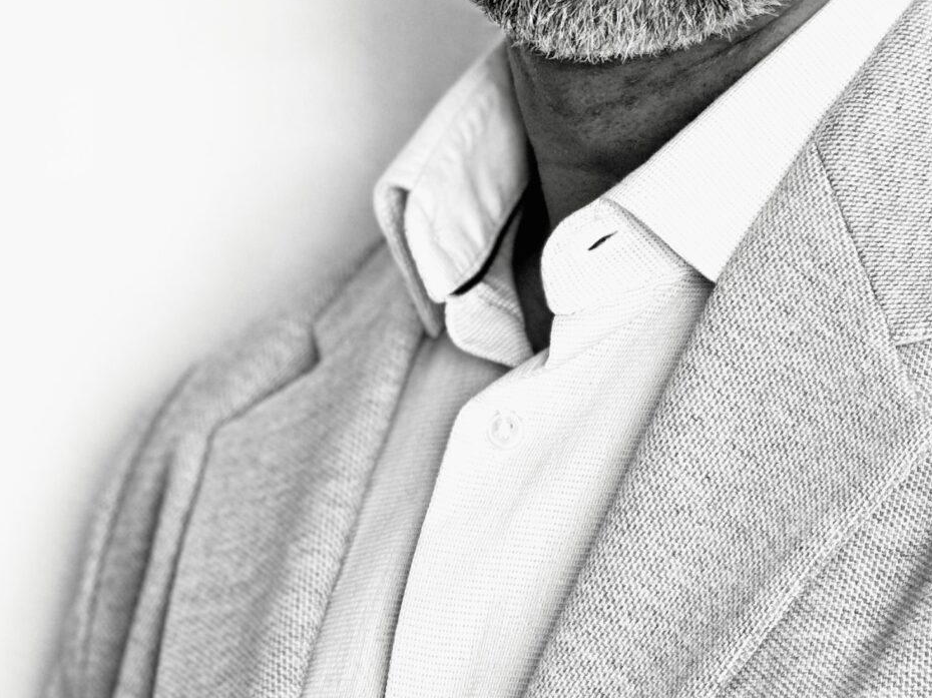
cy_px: -295
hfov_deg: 9.3
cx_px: 670
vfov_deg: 6.9
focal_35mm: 212
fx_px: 5706
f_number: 2.8
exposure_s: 1/40
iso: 200
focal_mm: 9
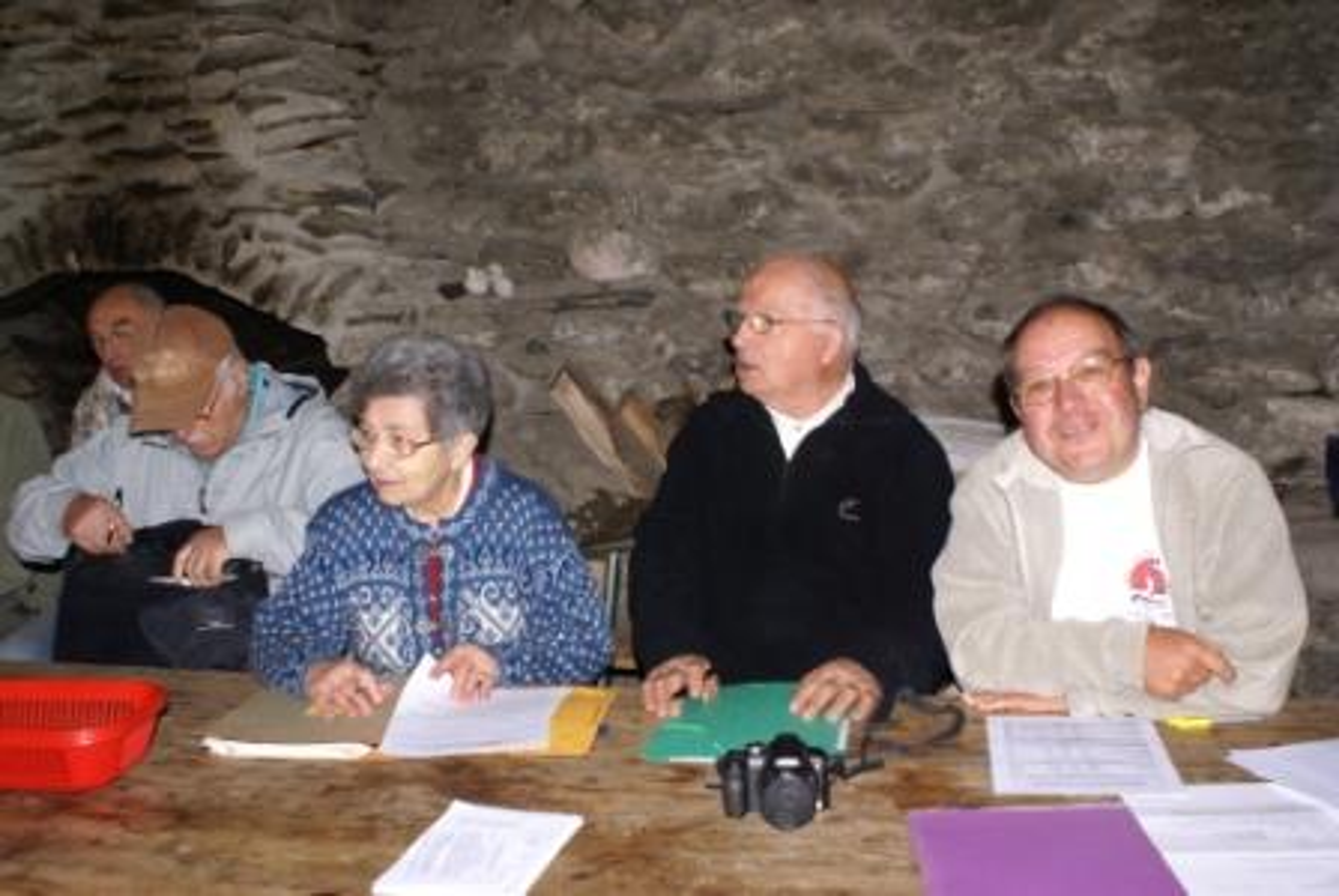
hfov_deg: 53.1
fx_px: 1341
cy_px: 448
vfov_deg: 37.0
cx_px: 670
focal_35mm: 36
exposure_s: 1/60
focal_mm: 24
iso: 400
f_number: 5.6
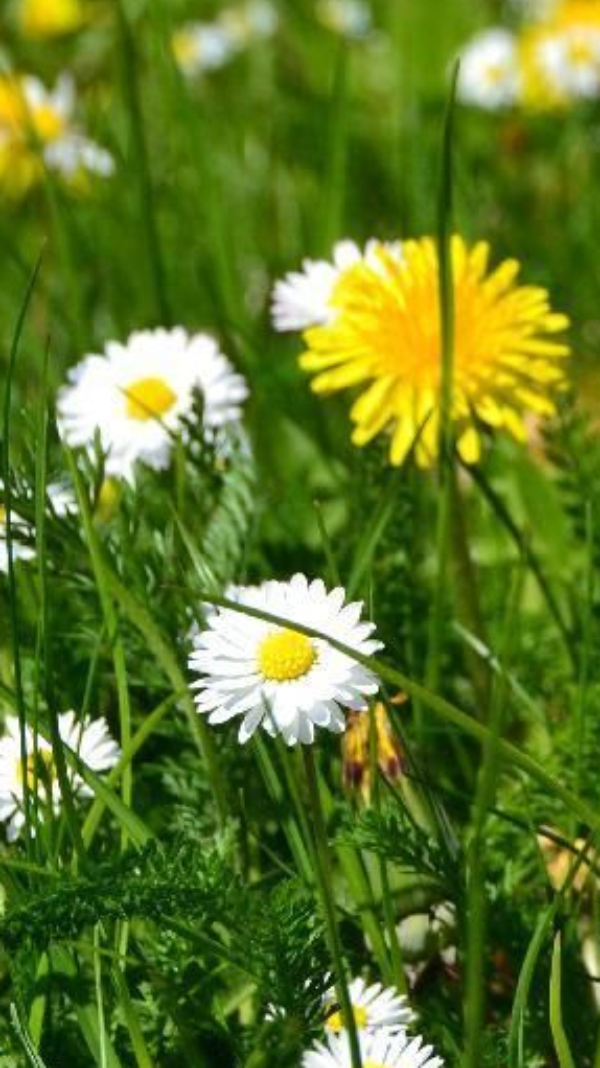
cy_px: 577
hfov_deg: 6.0
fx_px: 5578
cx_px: 1315
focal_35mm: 197
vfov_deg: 10.9
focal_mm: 50
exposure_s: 1/500
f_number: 11
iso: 320
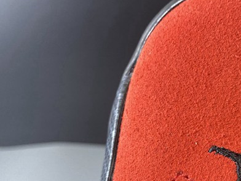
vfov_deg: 26.8
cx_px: 216
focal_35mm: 53
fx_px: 369
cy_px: 154
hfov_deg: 34.2
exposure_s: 1/50
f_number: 1.8
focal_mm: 4.25
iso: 160
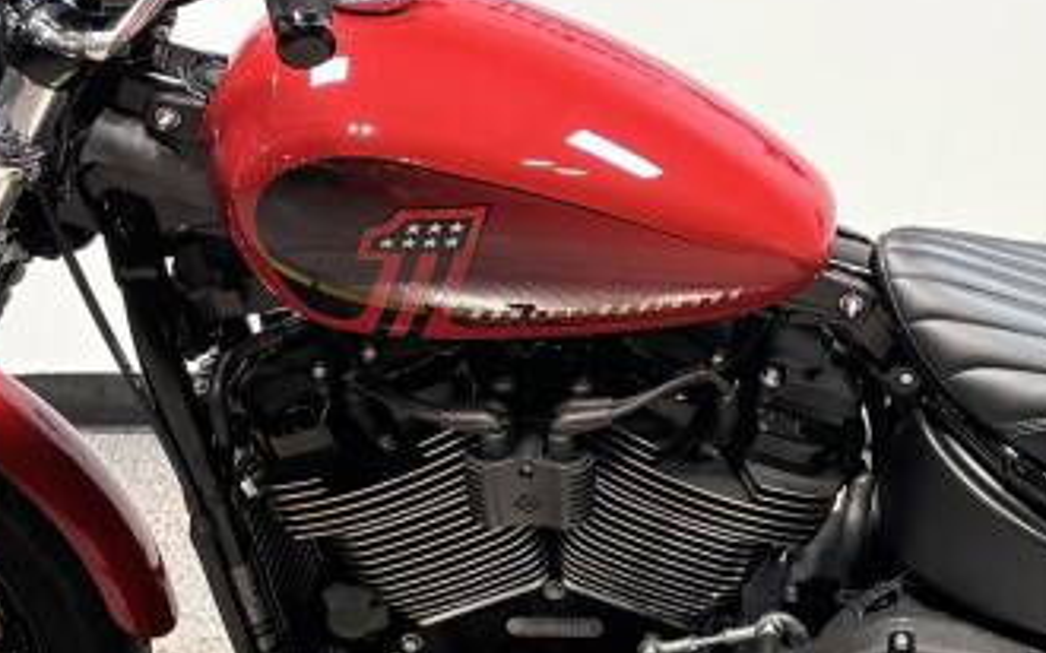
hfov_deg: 23.1
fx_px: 2536
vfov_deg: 14.7
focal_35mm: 89
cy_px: 257
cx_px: 781
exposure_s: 1/120
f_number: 1.6
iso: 40
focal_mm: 5.96
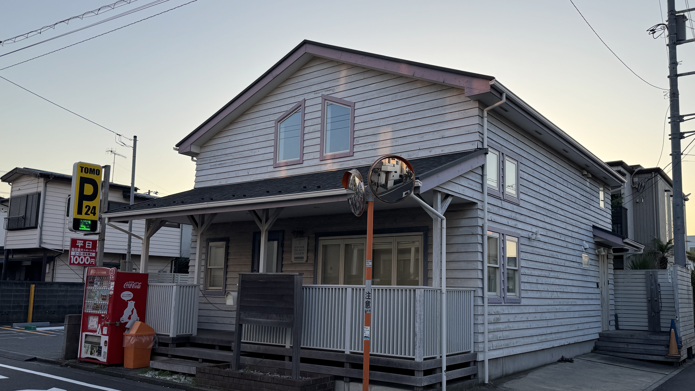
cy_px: 217
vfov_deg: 38.9
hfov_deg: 64.1
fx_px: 553
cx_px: 383
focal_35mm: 30
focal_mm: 6.76
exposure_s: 1/1678
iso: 80
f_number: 1.78
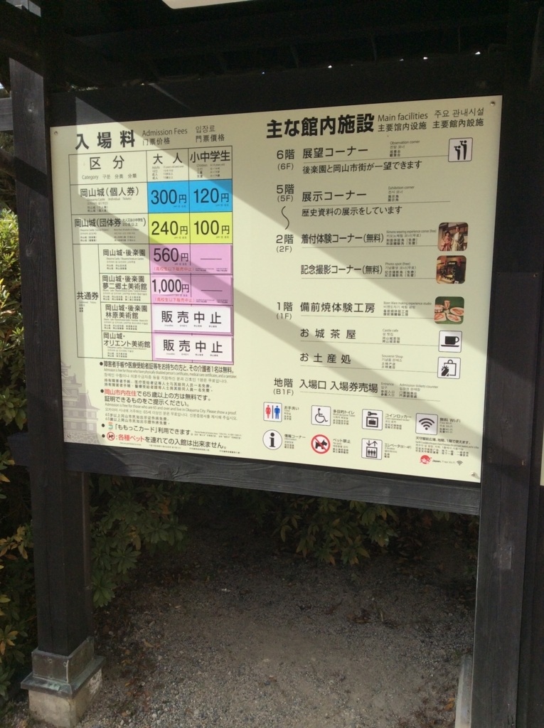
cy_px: 364
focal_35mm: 32
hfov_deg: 44.1
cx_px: 272
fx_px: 672
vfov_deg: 56.9
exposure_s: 1/880
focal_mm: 3.3
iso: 32
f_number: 2.4
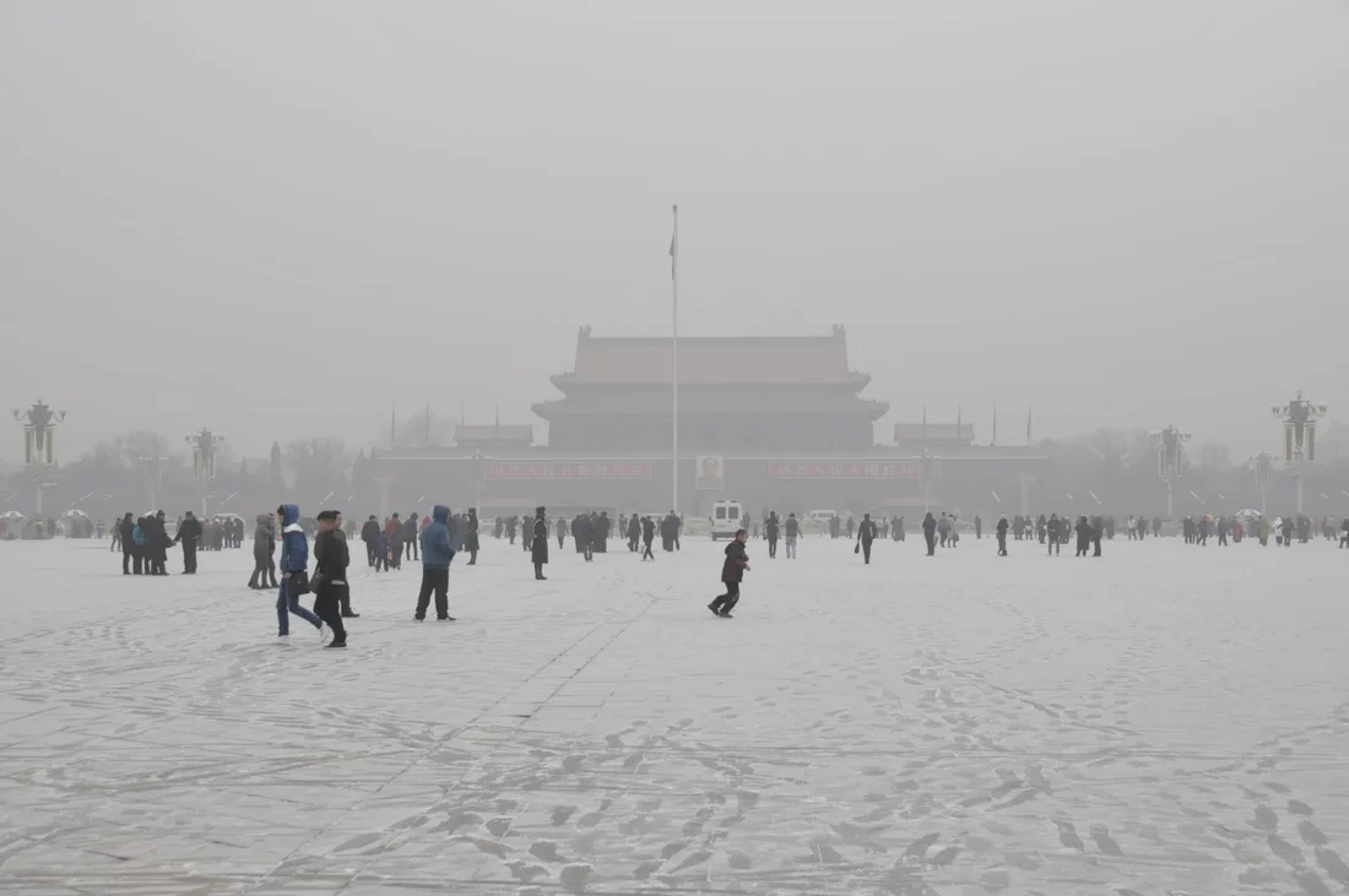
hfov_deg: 36.9
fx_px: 2021
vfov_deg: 25.0
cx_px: 674
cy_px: 448
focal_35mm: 54
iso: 800
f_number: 6.3
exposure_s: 1/160
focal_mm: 36
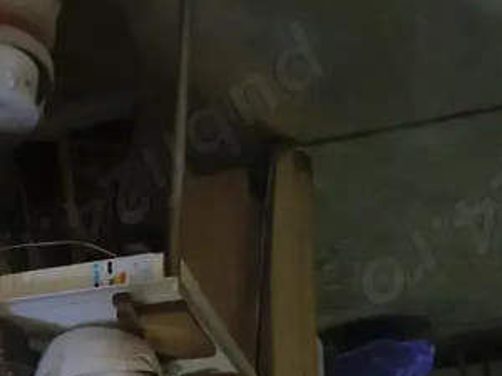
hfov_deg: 23.0
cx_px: -47
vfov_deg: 16.7
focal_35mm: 80
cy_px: 570
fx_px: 1160
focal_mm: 5.56
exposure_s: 1/100
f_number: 1.8
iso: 1433
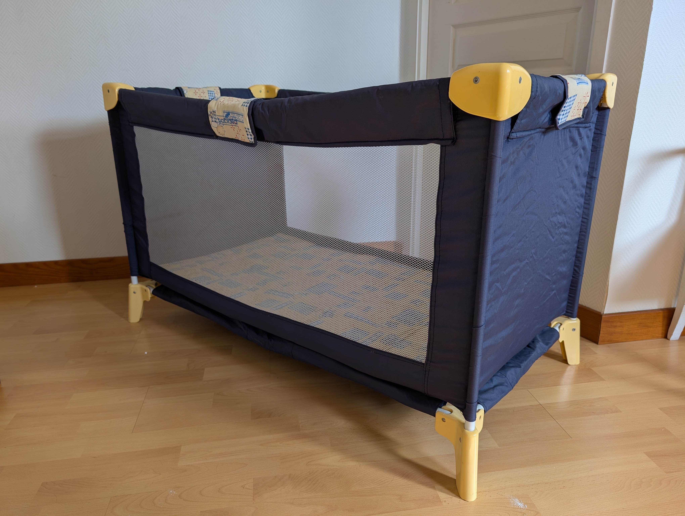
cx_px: 342
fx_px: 476
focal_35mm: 24
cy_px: 258
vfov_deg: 56.9
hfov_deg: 71.5
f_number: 1.68
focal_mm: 6.9
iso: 21
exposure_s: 1/23.8
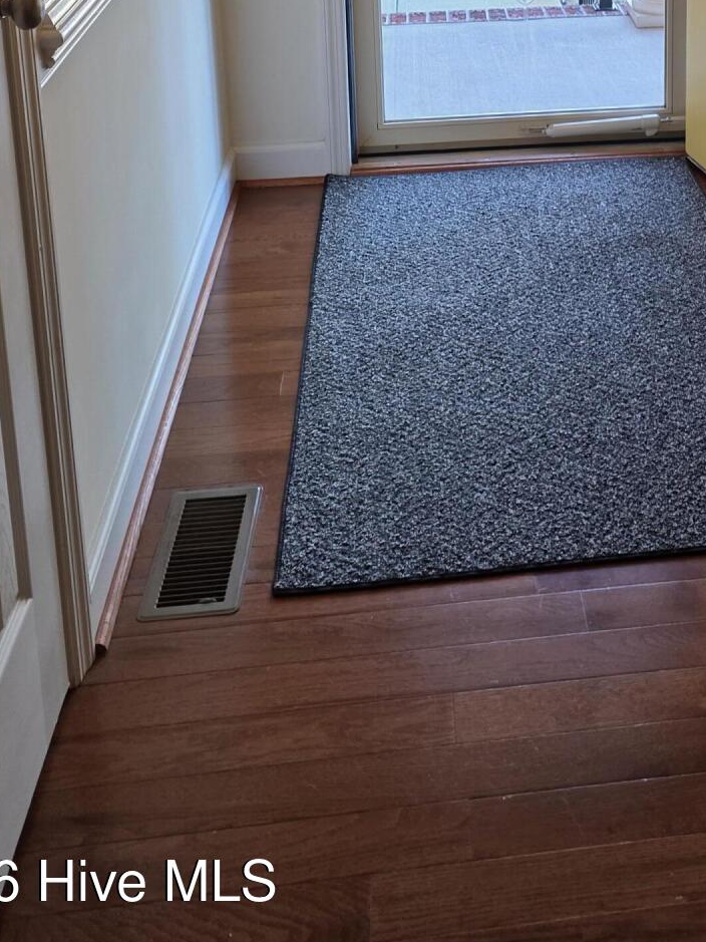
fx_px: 1333
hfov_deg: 28.8
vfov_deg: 34.8
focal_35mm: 49
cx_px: 601
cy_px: -30
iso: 125
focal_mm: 6.3
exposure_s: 1/120
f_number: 1.7
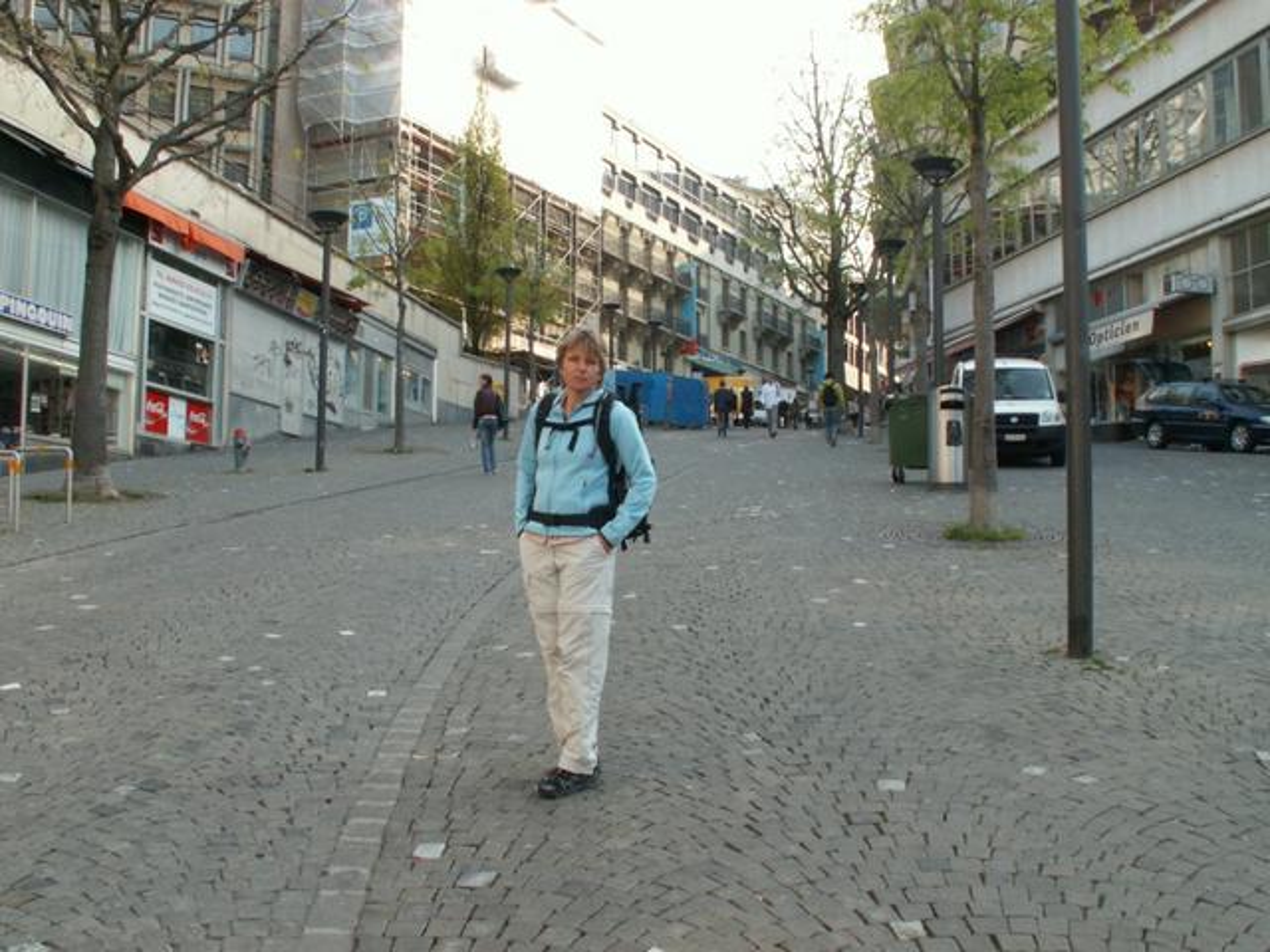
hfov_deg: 52.6
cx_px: 635
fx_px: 1284
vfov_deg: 40.7
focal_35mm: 35
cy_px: 476
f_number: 7.1
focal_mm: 5.86
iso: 50
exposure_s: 1/40
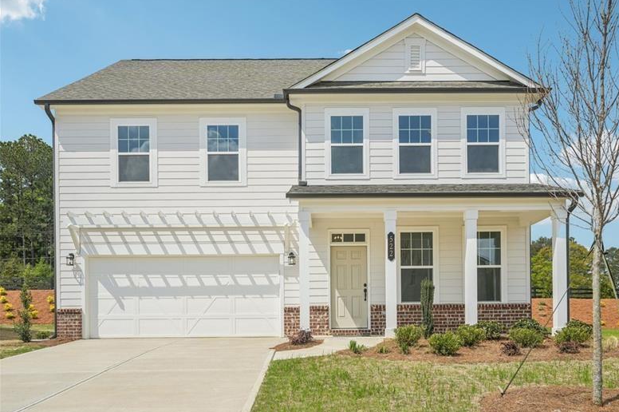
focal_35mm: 34
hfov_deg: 55.8
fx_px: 584
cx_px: 318
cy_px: 208
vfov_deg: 38.8
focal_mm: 33
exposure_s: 1/640
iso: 100
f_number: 8
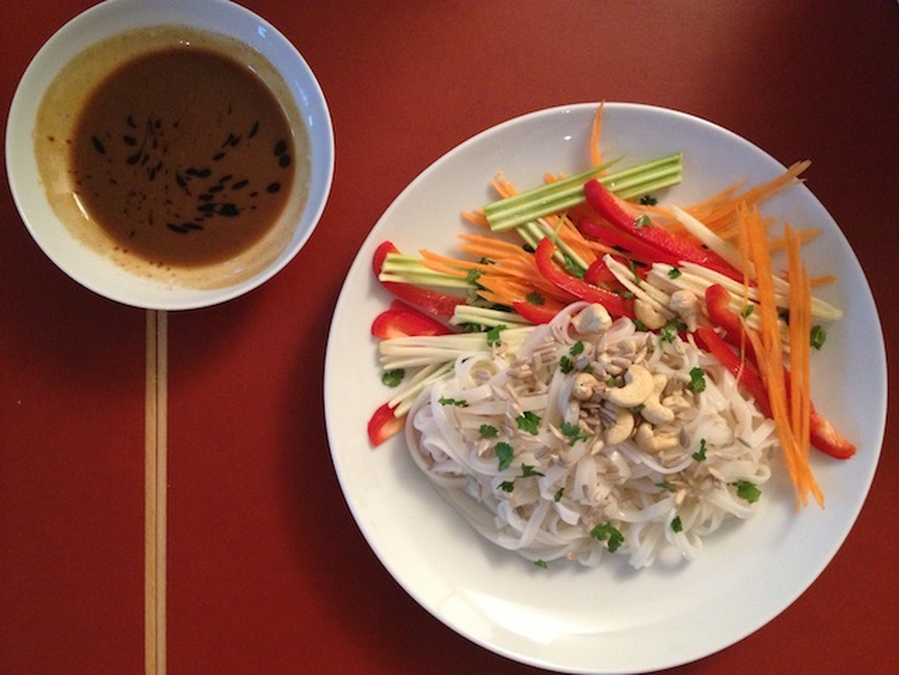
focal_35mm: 35
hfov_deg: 52.6
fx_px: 909
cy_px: 338
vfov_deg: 40.7
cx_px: 450
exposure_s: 1/20
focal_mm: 4.28
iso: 320
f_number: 2.4
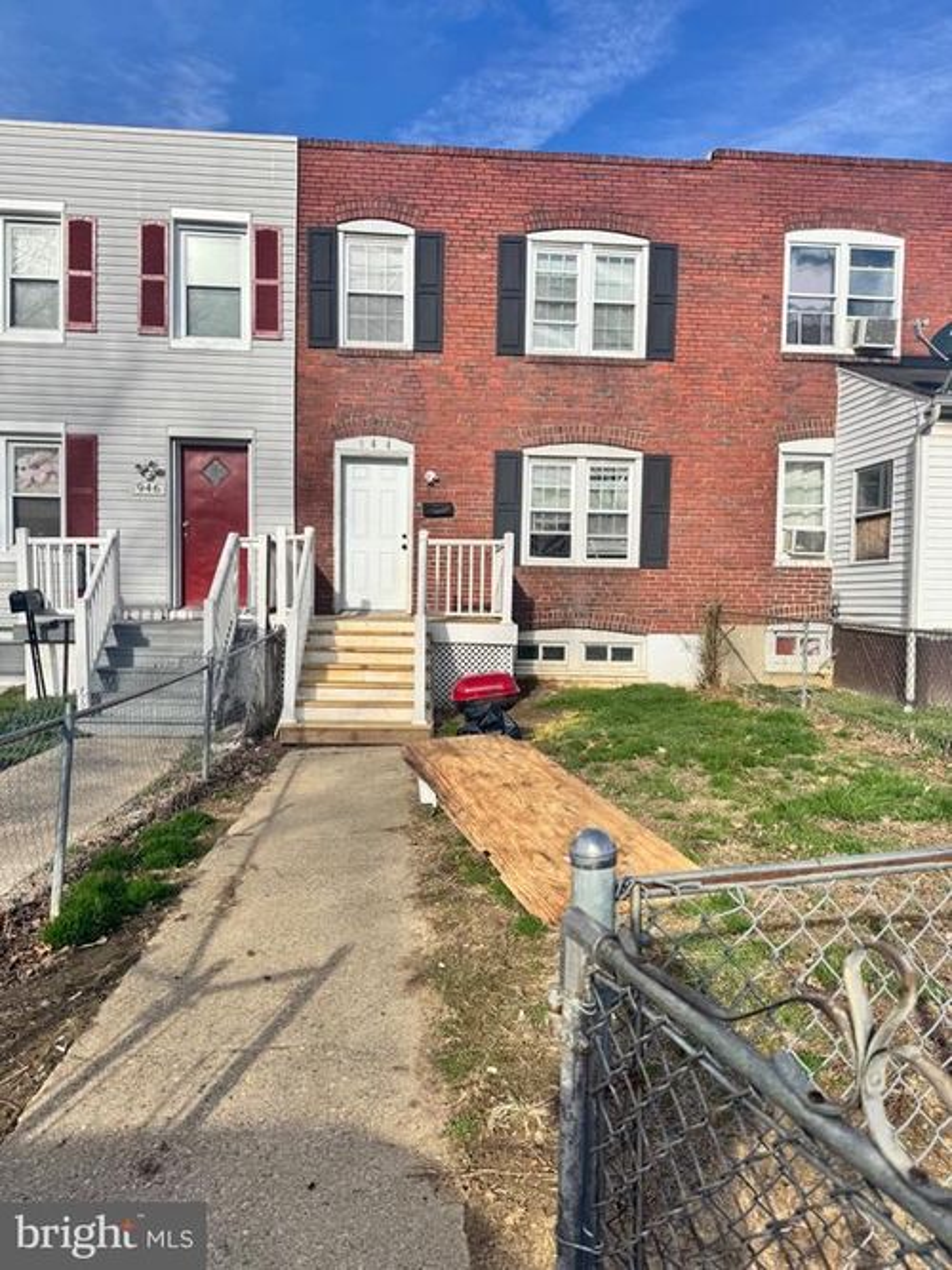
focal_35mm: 24
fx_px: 880
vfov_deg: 71.6
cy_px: 635
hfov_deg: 56.8
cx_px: 476
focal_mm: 6.76
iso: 80
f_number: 1.78
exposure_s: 1/4608
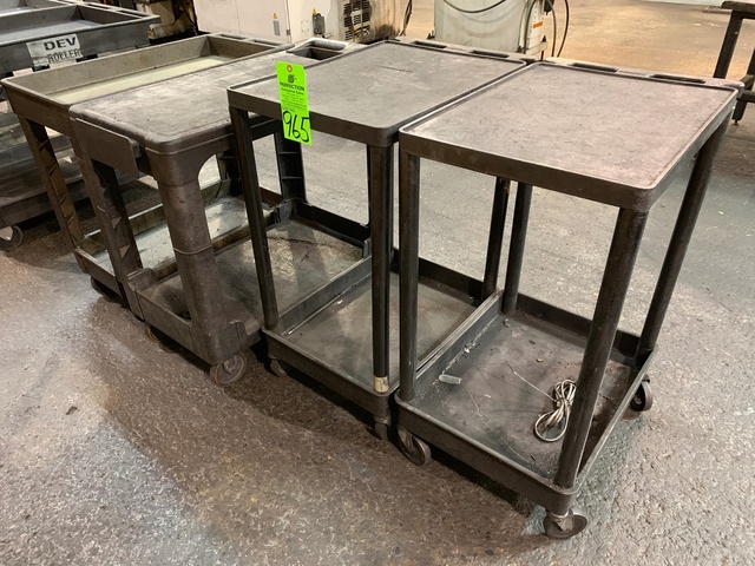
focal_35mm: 26
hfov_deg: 67.3
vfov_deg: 53.1
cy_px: 283
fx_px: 567
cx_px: 378
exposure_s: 1/30
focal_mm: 4.25
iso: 400
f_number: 1.8
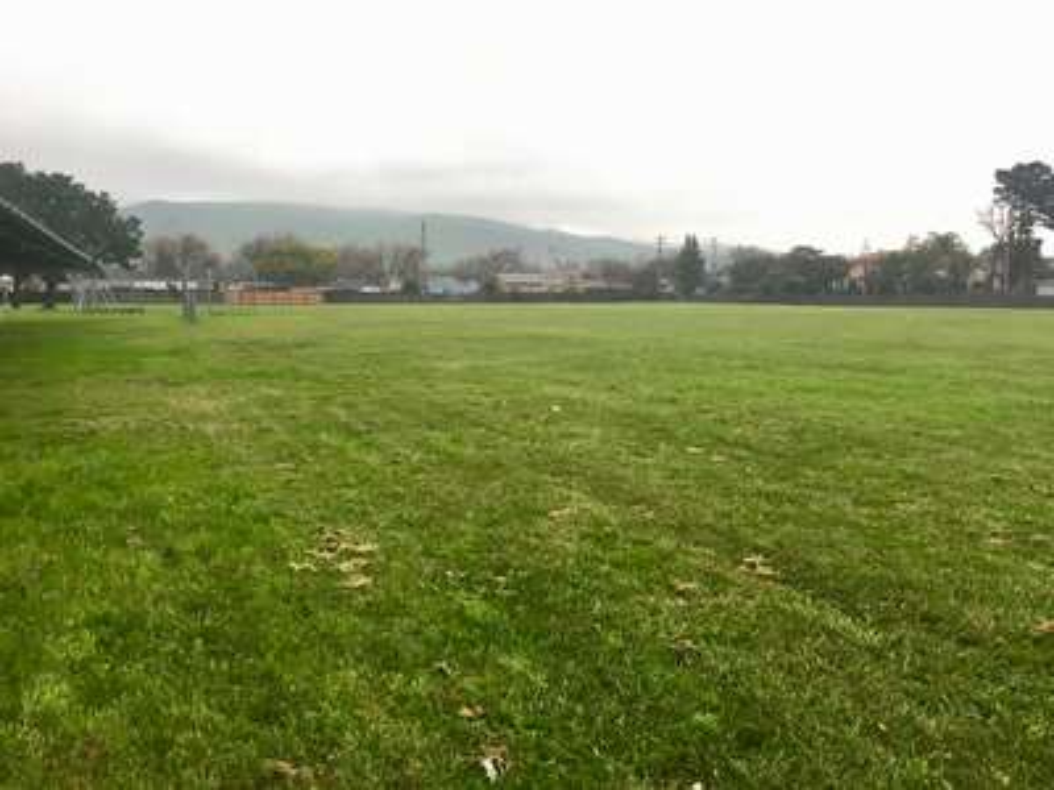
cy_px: 395
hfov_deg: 61.7
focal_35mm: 29
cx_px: 527
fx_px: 883
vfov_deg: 48.2
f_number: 2.2
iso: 50
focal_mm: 4.15
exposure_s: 1/30
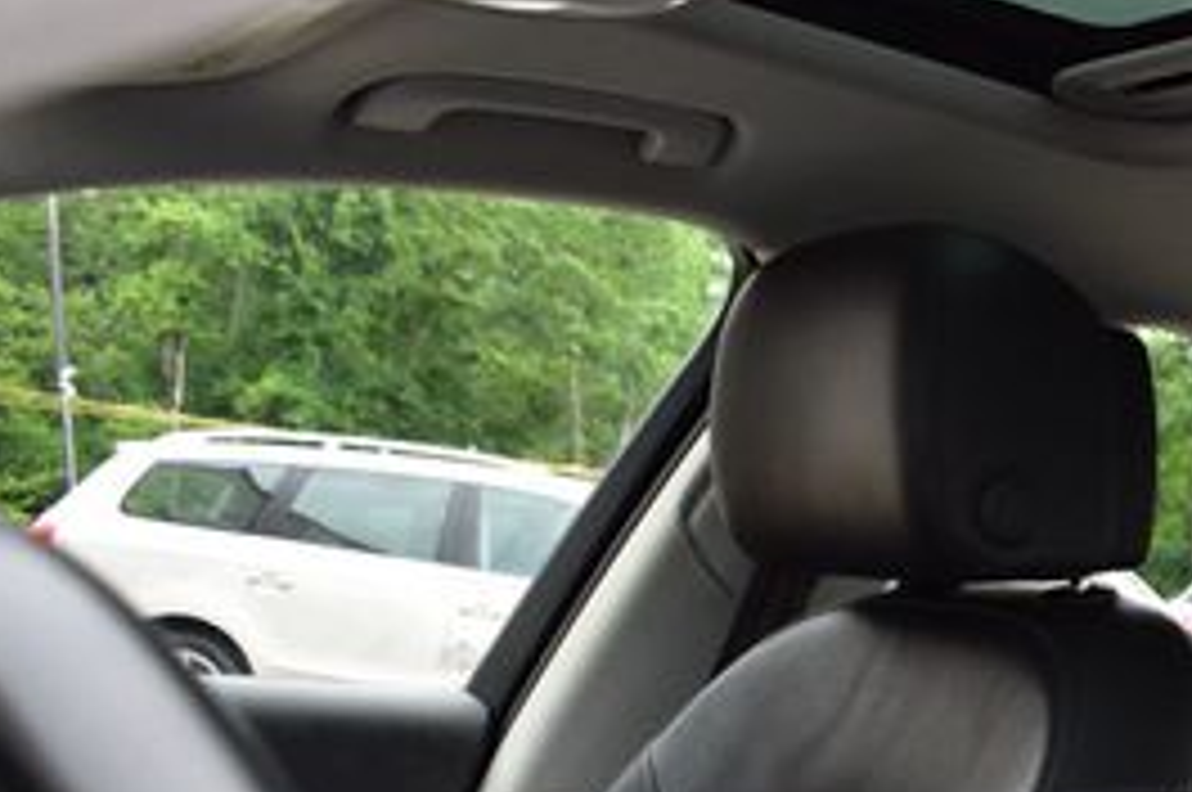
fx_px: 2520
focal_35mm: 76
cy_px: 873
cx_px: 1412
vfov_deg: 17.3
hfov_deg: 24.3
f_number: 6.3
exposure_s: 1/15
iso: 500
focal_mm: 21
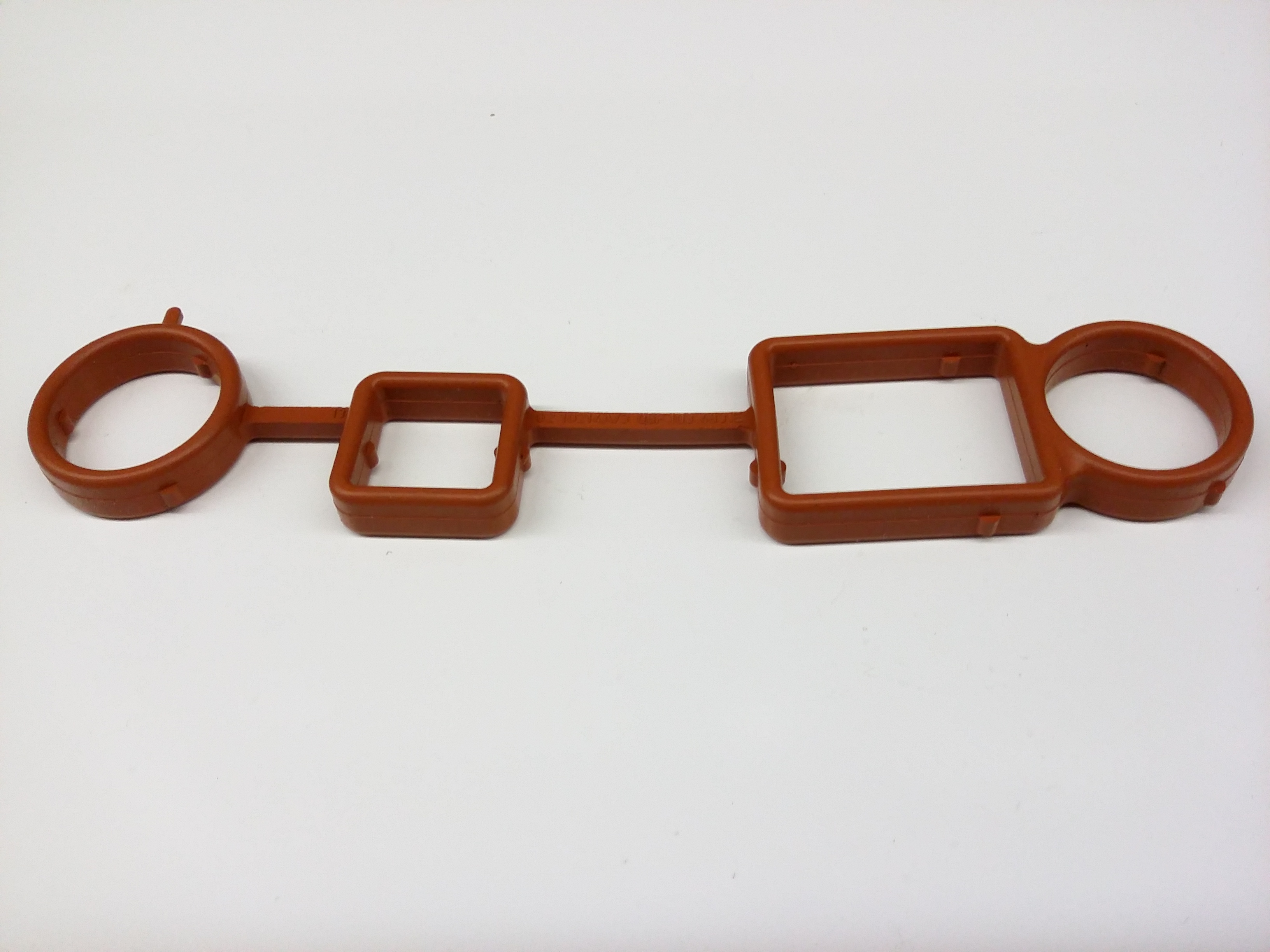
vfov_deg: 44.2
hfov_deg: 56.8
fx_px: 1174
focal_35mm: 32
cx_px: 635
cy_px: 476
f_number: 2.4
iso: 160
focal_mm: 3.4
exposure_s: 1/24
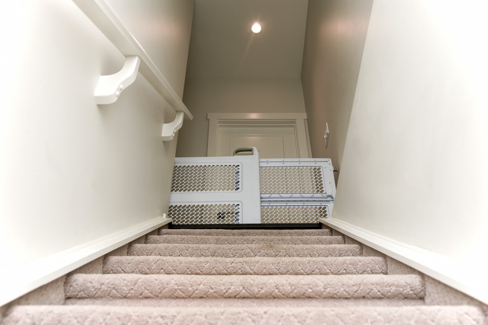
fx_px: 474
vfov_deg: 37.9
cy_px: 162
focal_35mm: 35
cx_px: 244
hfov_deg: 54.4
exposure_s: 1/60
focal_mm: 35
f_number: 5
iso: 200
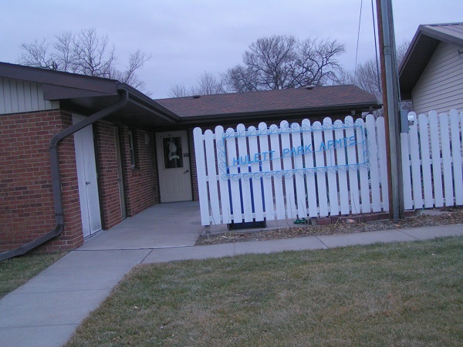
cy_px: 174
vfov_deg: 35.1
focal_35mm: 41
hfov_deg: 45.8
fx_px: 548
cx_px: 232
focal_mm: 6.3
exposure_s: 1/50
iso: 125
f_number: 2.8
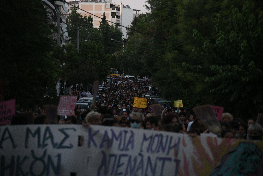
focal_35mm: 105
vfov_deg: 13.0
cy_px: 88
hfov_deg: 19.5
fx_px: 767
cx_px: 132
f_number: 4
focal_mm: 105
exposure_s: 1/320
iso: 6400
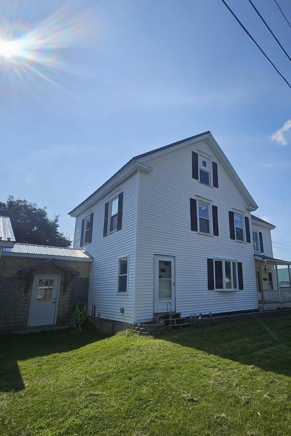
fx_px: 218
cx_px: 178
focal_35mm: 18
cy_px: 243
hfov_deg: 66.6
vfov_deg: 89.6
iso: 32
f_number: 2.2
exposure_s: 1/2467
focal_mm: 1.74
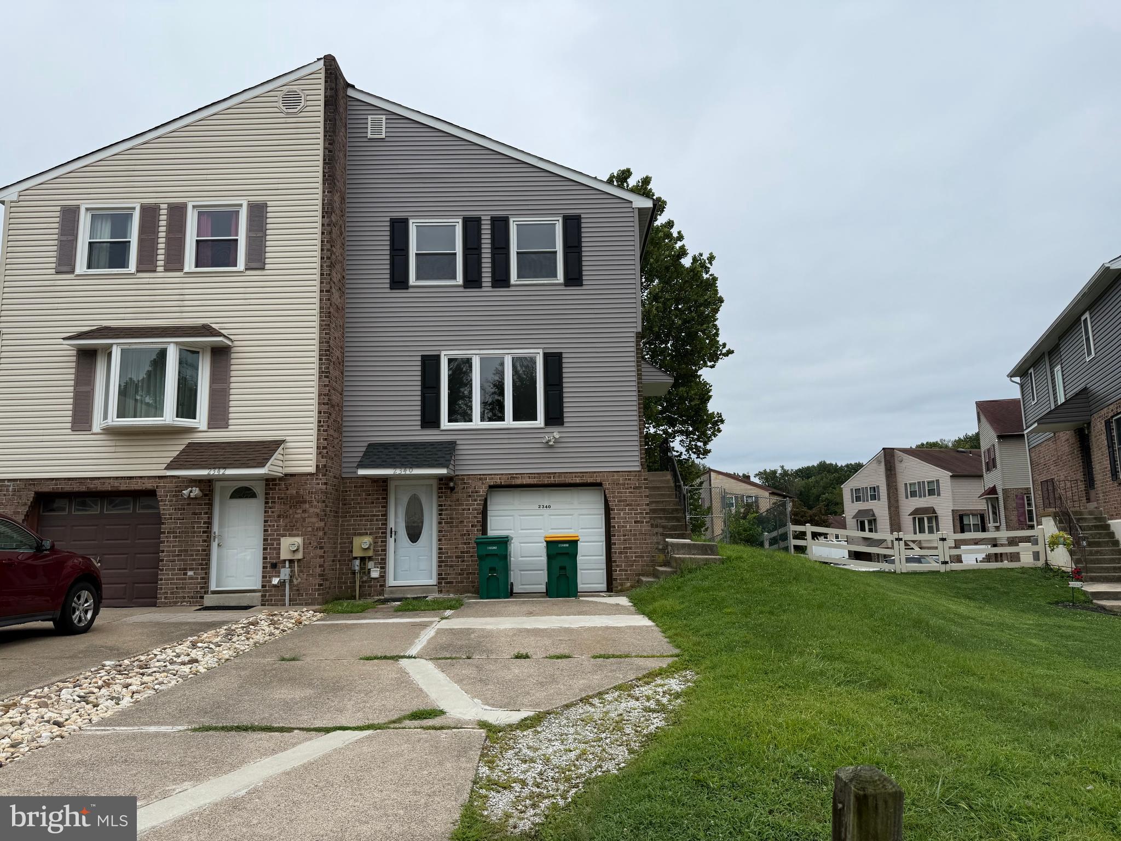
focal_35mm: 24
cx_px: 560
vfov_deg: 56.8
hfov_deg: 71.6
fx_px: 777
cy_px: 420
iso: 80
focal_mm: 6.76
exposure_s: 1/3759
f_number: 1.78
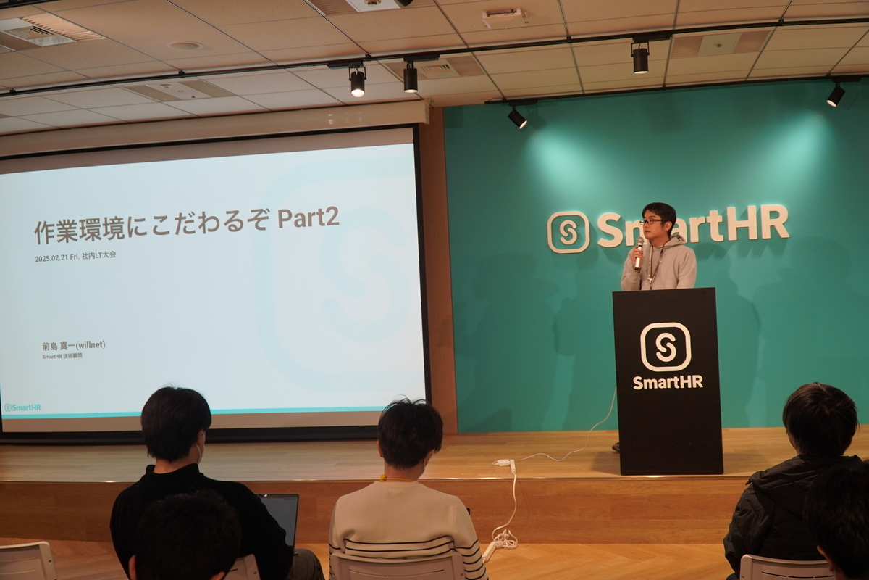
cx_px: 434
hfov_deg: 53.1
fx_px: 869
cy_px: 290
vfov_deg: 36.9
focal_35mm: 36
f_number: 4
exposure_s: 1/160
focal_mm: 24
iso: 320
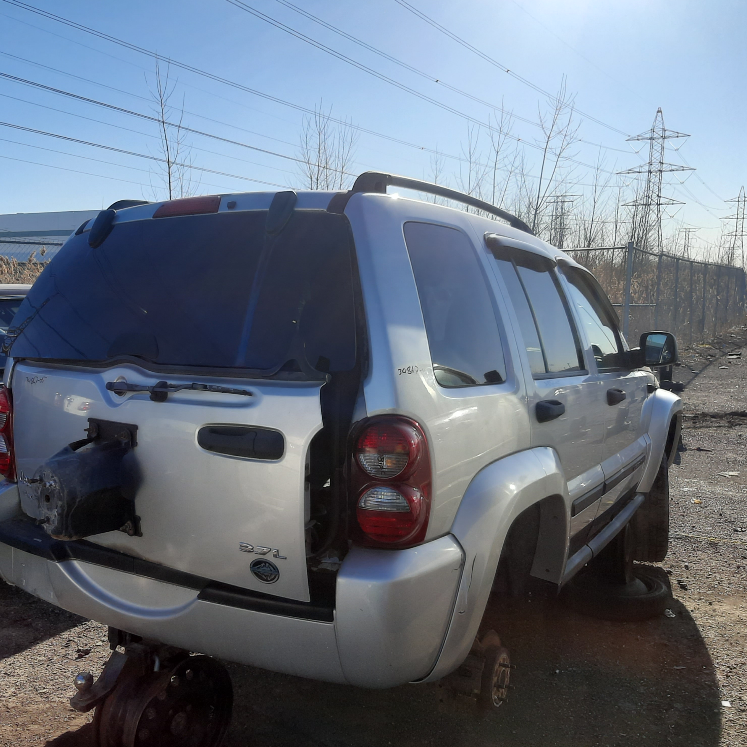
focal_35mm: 31
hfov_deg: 52.2
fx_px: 757
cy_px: 370
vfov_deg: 52.5
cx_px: 299
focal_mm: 3.92
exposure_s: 1/3311
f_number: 1.7
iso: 40
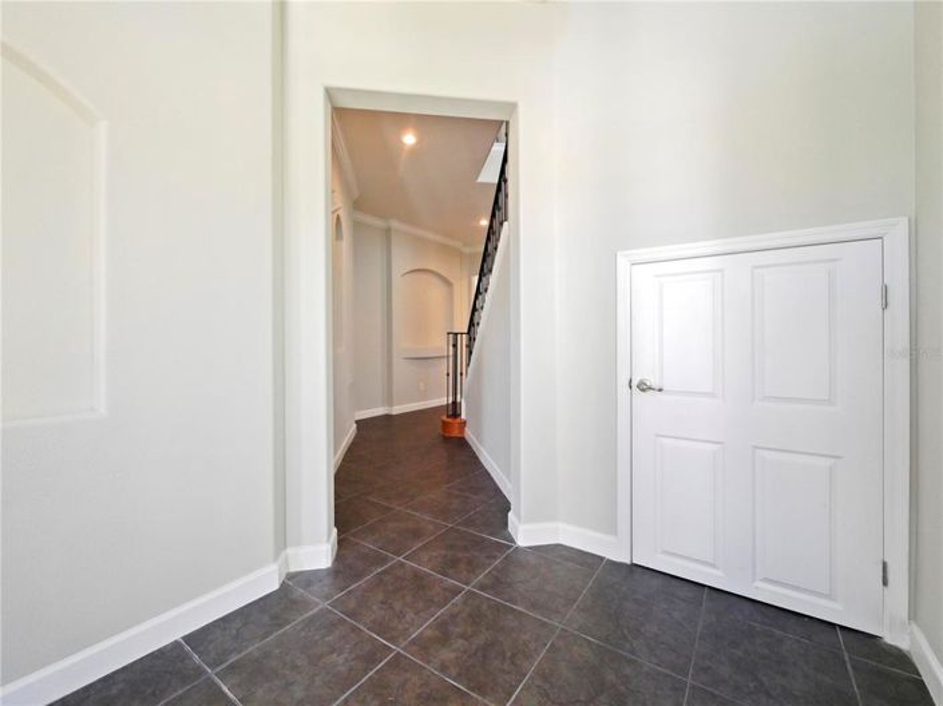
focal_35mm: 14
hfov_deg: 102.1
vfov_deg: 85.6
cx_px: 472
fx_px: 381
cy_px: 353
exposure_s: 1/125
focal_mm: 7
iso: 2000
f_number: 4
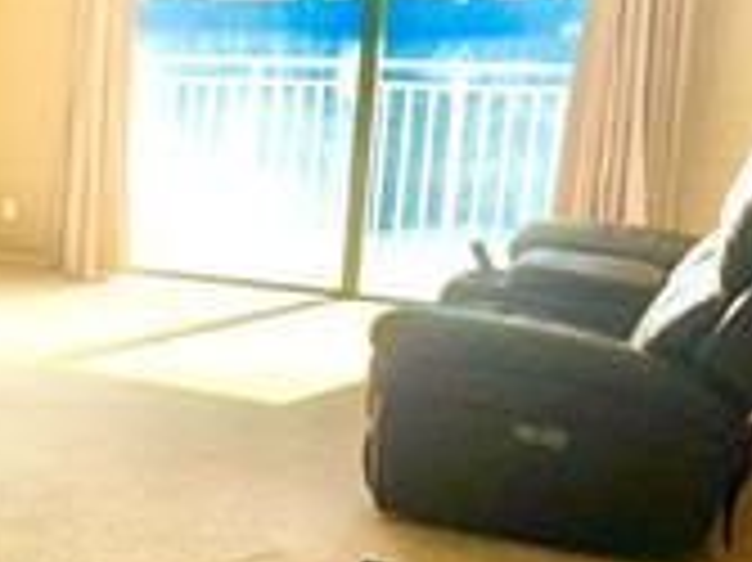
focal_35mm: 67
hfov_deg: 24.8
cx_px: -252
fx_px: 1454
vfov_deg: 21.9
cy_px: 319
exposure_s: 1/458
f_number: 2.2
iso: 40
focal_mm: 2.22
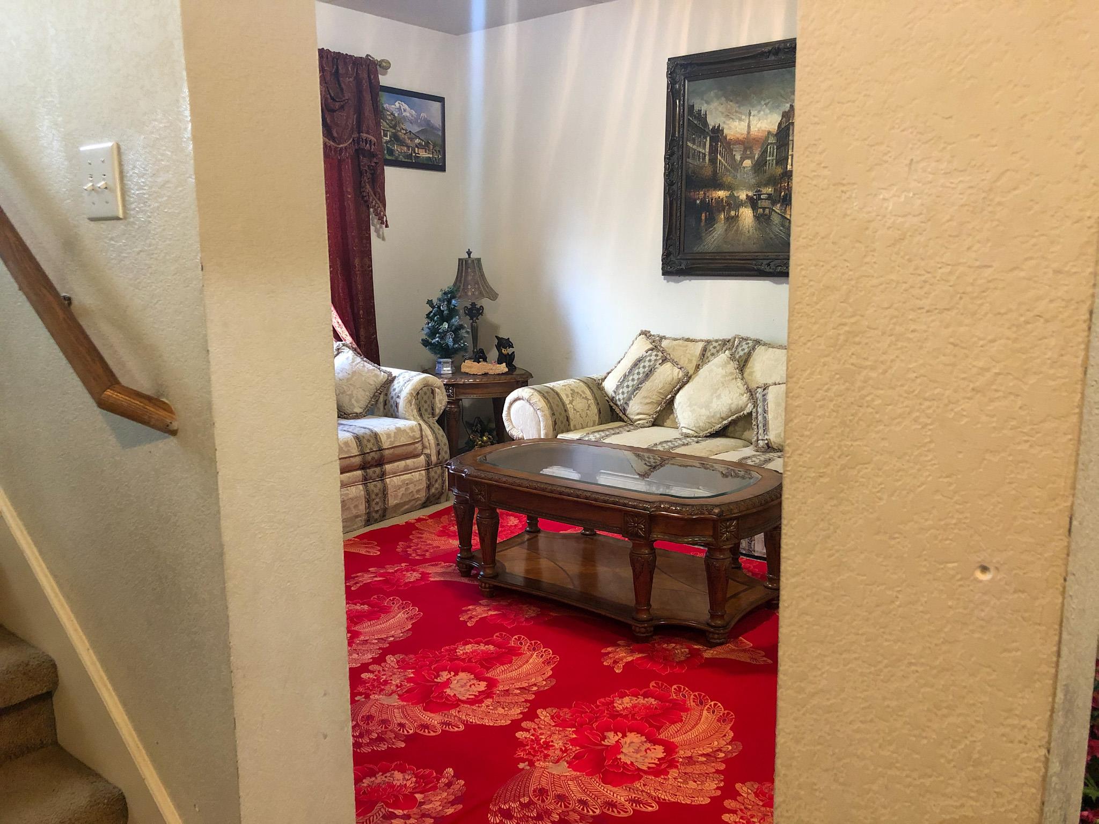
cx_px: 550
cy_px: 412
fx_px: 889
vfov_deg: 49.7
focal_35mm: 28
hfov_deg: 63.4
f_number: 1.8
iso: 100
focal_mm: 4
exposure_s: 1/11
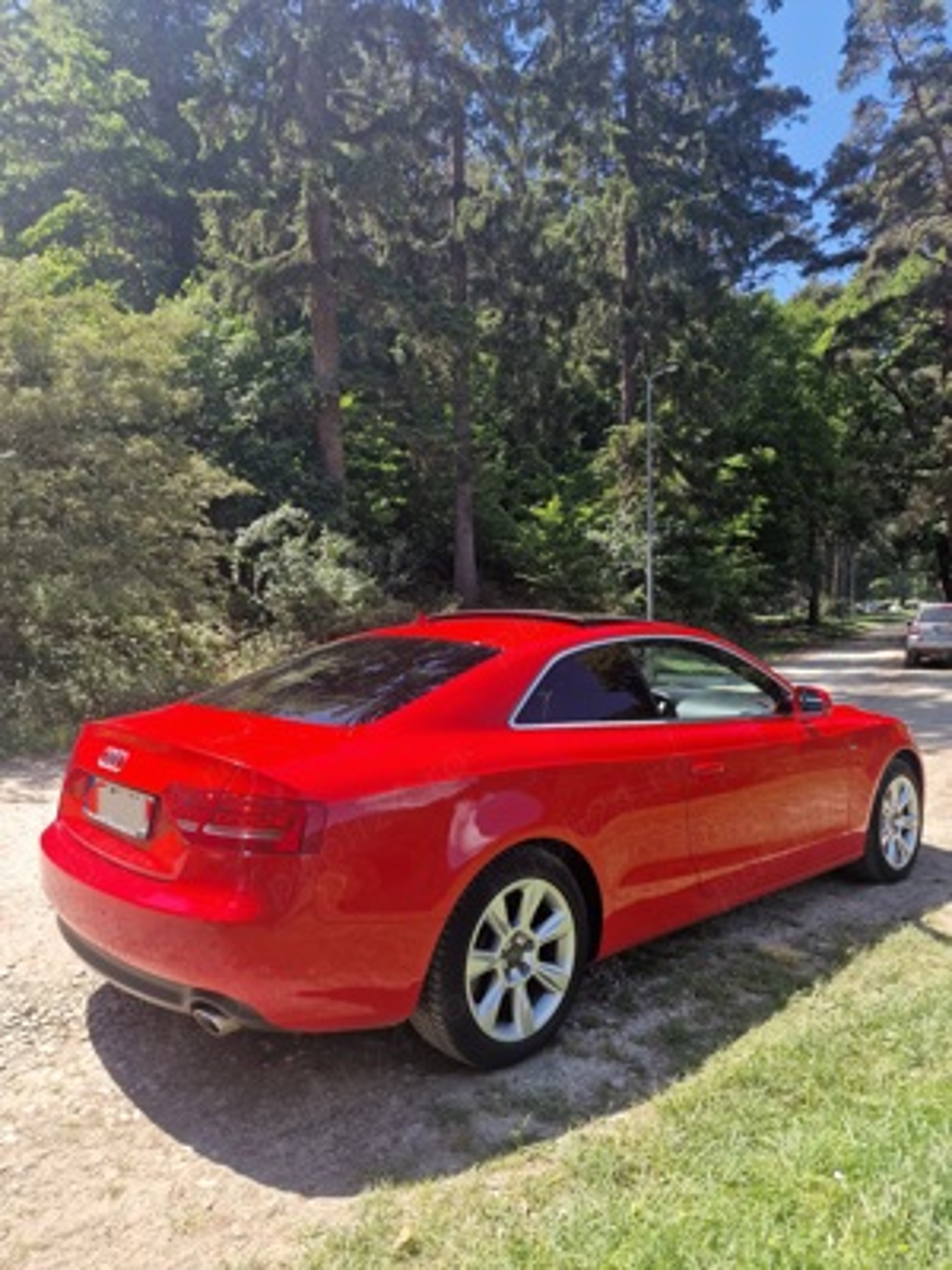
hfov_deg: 58.9
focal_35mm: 23
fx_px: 843
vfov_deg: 73.9
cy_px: 635
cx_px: 476
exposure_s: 1/455
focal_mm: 6.4
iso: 50
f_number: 1.8
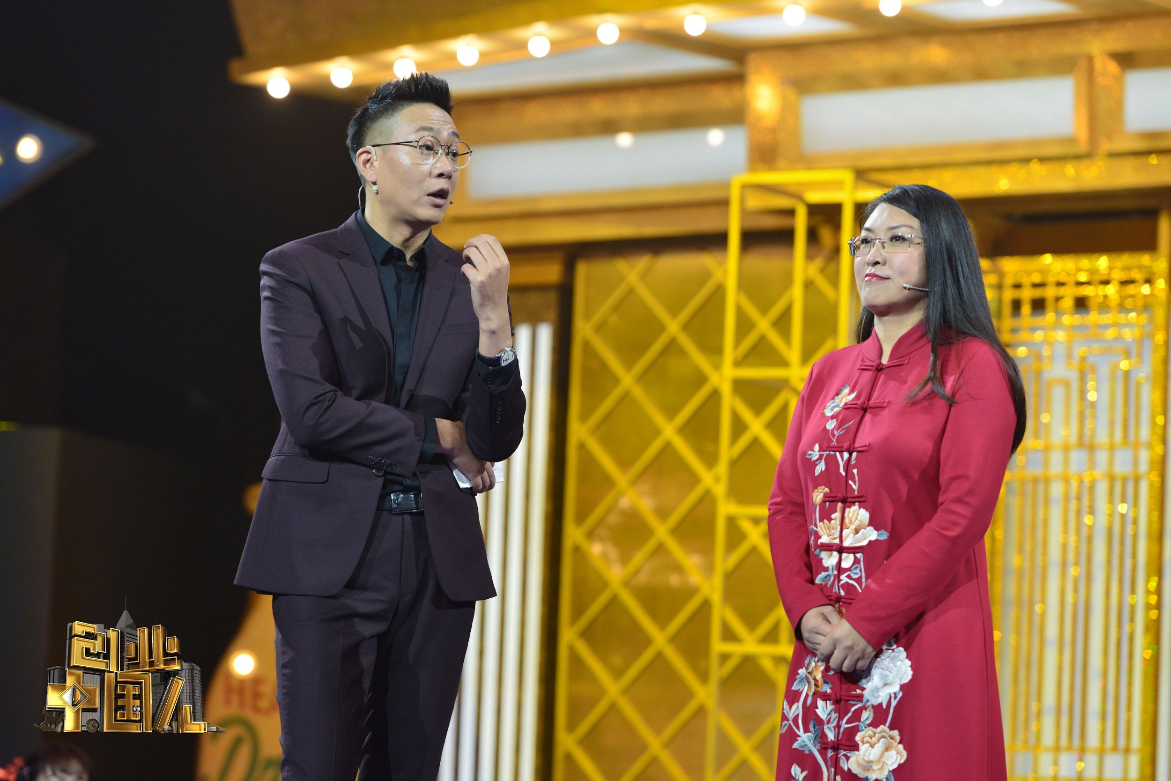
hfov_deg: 16.4
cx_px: 586
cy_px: 390
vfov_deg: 11.0
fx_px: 4066
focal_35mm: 125
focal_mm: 125
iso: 1600
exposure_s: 1/125
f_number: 3.5
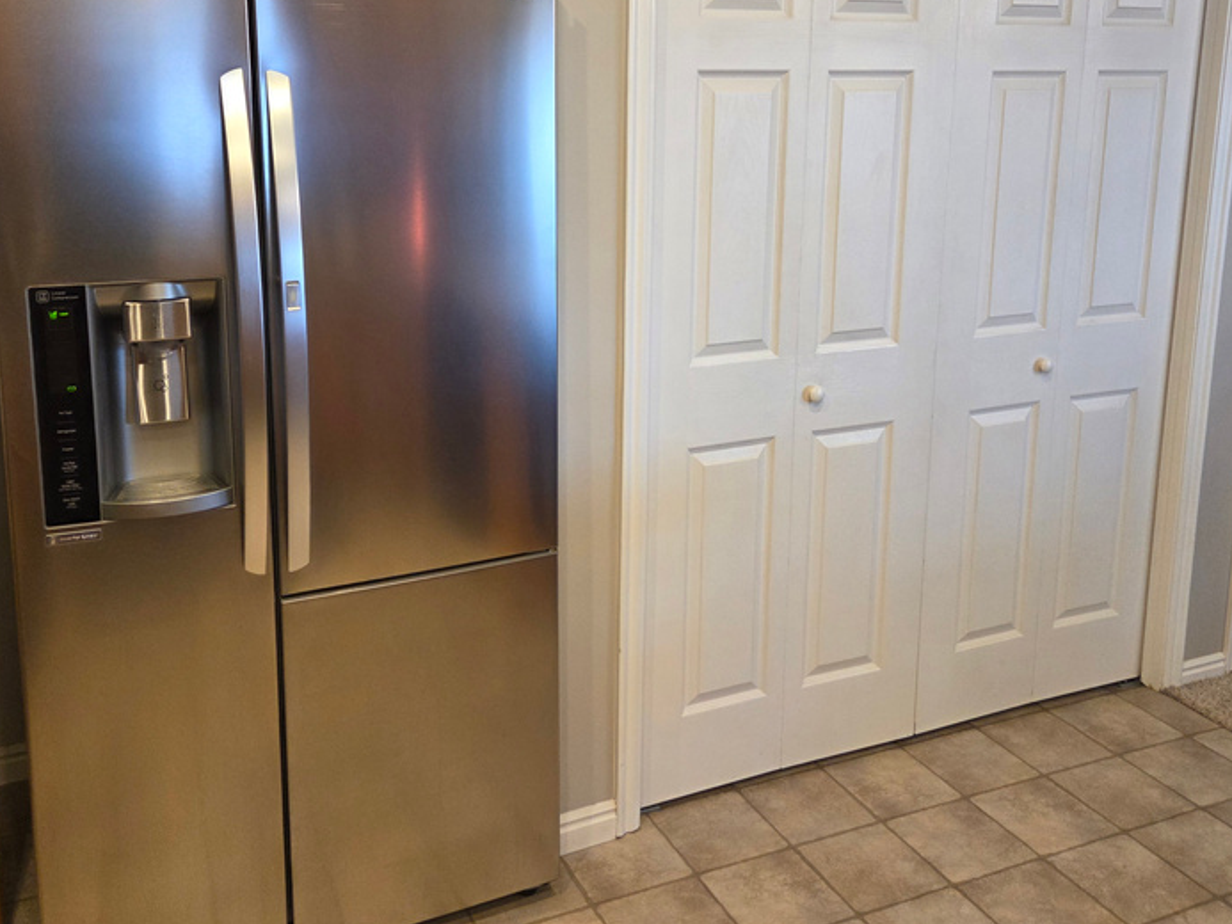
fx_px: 1210
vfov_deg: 41.1
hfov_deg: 53.9
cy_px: 286
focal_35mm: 34
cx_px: 601
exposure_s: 1/120
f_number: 1.8
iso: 320
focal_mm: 5.4
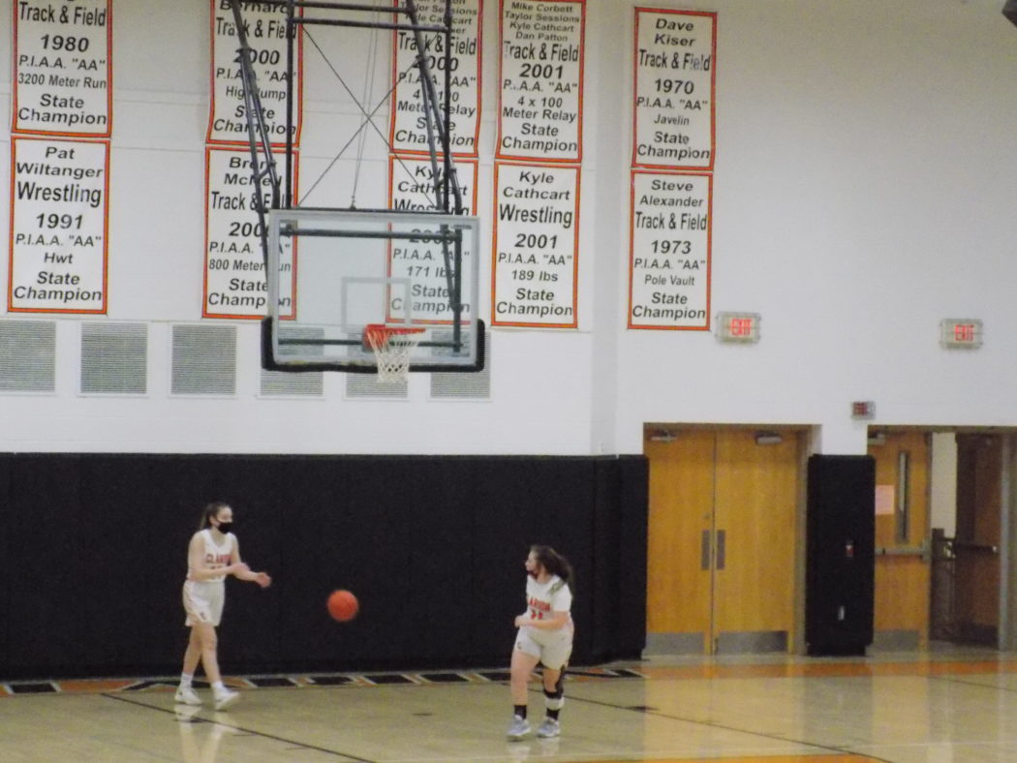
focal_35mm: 118
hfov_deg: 16.7
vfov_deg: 12.6
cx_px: 508
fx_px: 3468
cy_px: 382
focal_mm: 20.9
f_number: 4.8
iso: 1600
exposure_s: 1/60
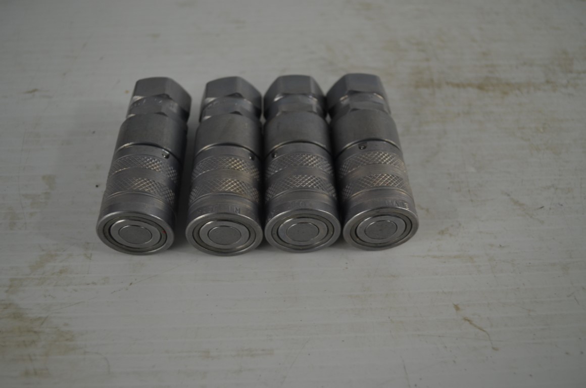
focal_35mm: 33
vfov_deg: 39.8
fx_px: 536
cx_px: 293
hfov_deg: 57.3
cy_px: 194
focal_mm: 22
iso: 400
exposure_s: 1/60
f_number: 4
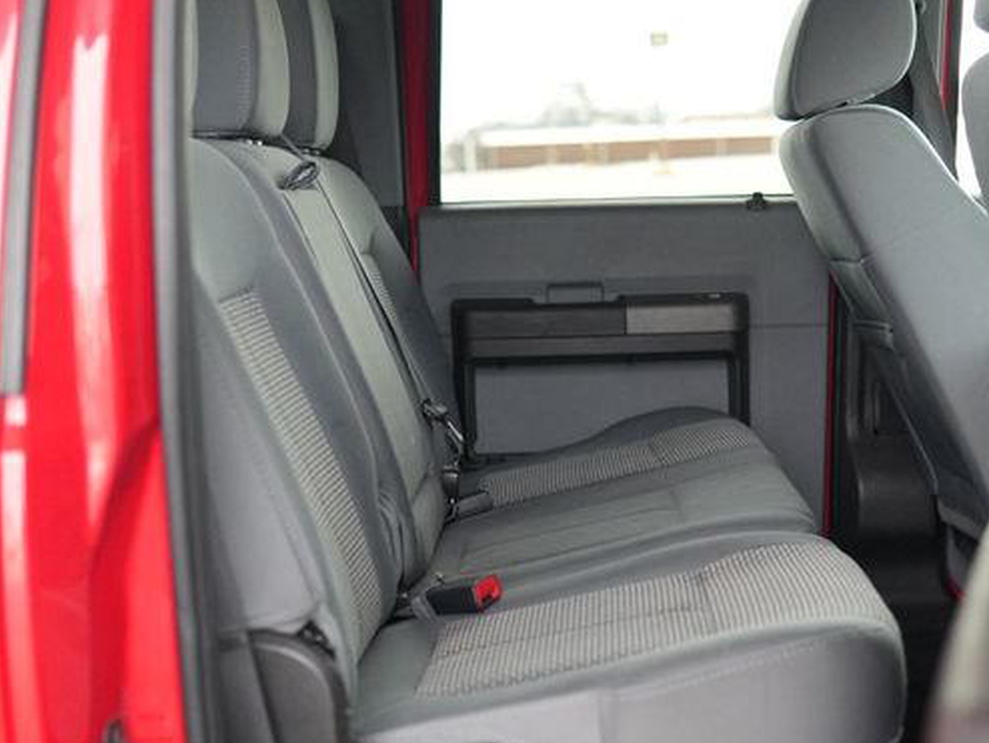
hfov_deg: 34.2
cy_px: 409
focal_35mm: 56
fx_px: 1601
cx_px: 621
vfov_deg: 26.1
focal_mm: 30
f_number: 2
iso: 2000
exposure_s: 1/160
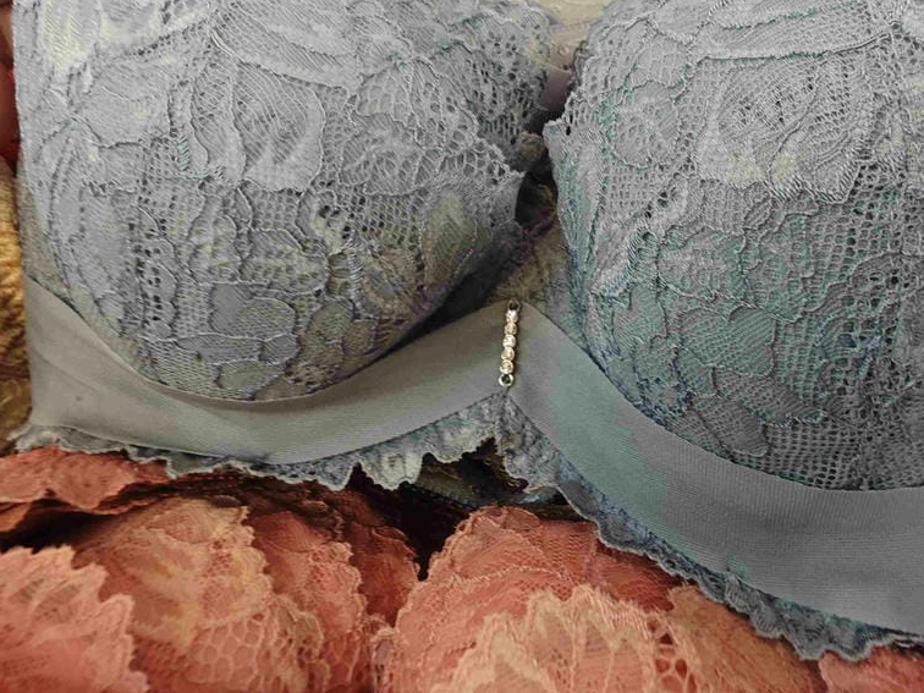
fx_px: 721
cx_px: 530
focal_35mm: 27
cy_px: 144
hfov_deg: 65.0
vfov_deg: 48.6
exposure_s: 1/60
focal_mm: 2.03
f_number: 1.8
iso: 160
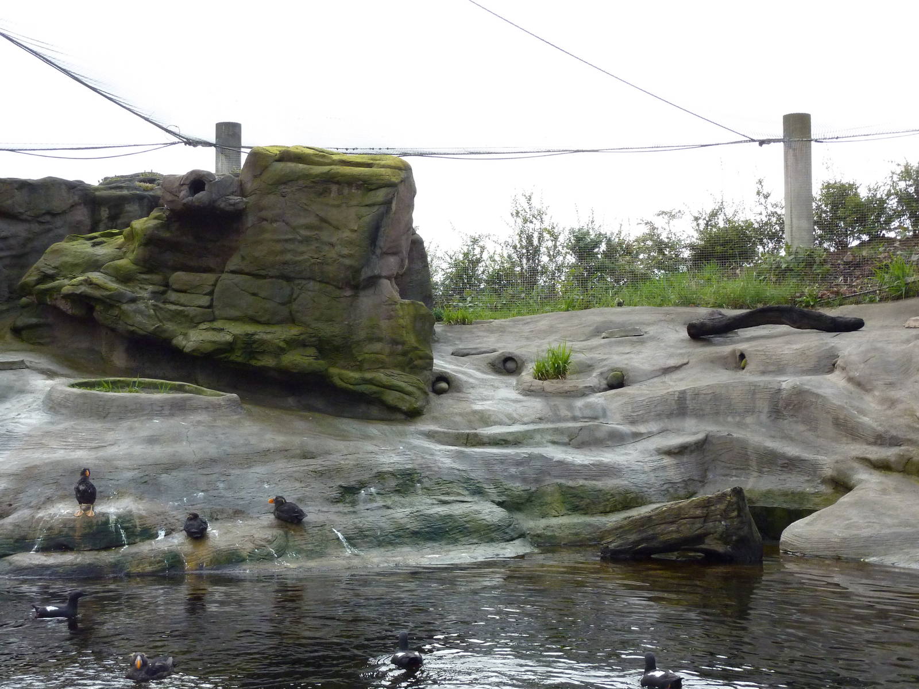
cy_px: 344
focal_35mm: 48
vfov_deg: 30.3
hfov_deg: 39.7
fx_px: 1274
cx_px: 460
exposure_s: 1/500
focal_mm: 7.9
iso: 320
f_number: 3.8
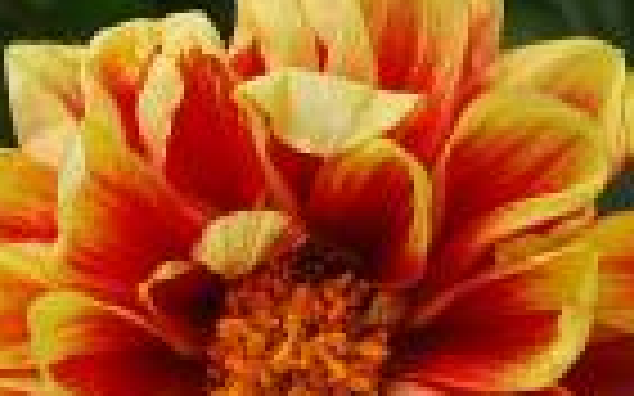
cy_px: 270
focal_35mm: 174
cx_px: 706
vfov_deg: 7.5
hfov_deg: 11.8
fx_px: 3005
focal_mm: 40
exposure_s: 1/60
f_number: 8
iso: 100
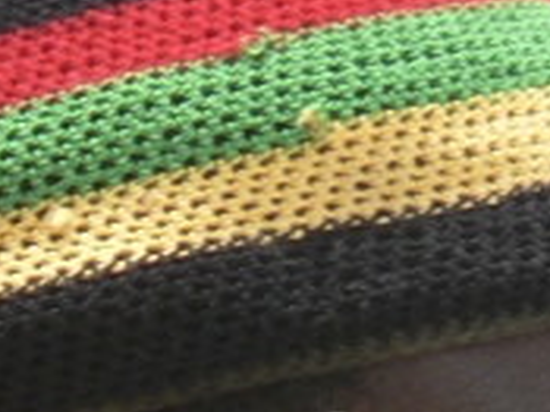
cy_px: 638
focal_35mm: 2337
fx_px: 37106
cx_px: 138
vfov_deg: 0.6
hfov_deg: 0.8
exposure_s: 1/320
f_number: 4
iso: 80
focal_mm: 66.7
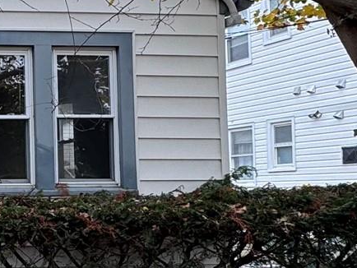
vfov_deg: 22.2
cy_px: 164
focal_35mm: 66
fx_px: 681
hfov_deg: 23.4
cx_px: -180
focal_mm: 2.22
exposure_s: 1/190
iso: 40
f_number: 2.2
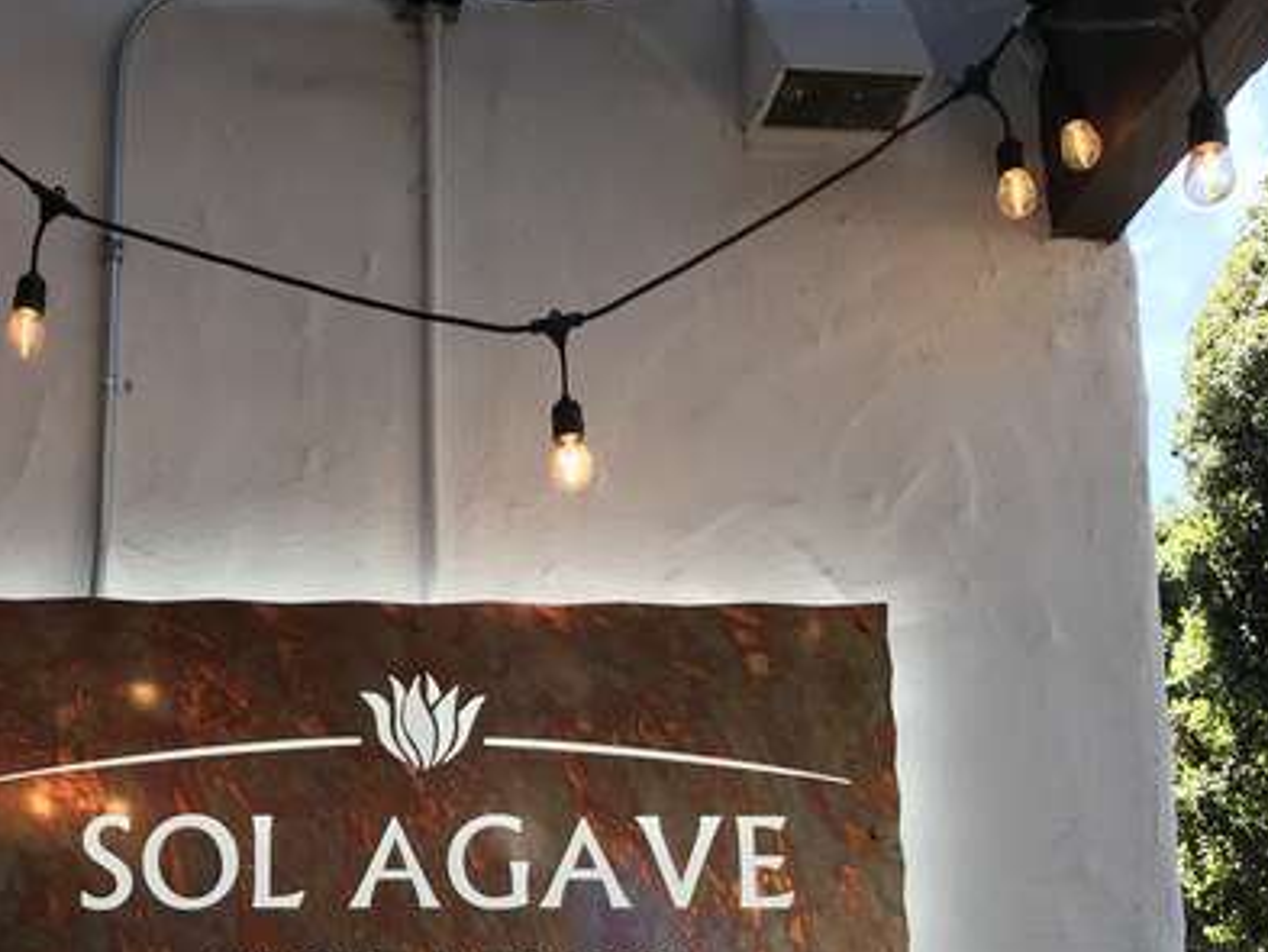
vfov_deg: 25.1
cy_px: 800
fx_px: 2089
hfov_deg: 33.3
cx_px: 381
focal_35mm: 57
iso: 20
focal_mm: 3.99
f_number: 1.8
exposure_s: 1/433
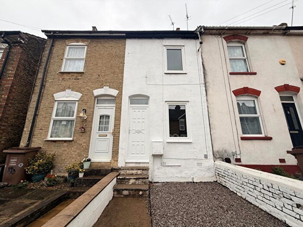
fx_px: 123
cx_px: 152
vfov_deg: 85.7
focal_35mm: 14
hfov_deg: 102.1
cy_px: 114
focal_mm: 2.22
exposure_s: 1/173
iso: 50
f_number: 2.2
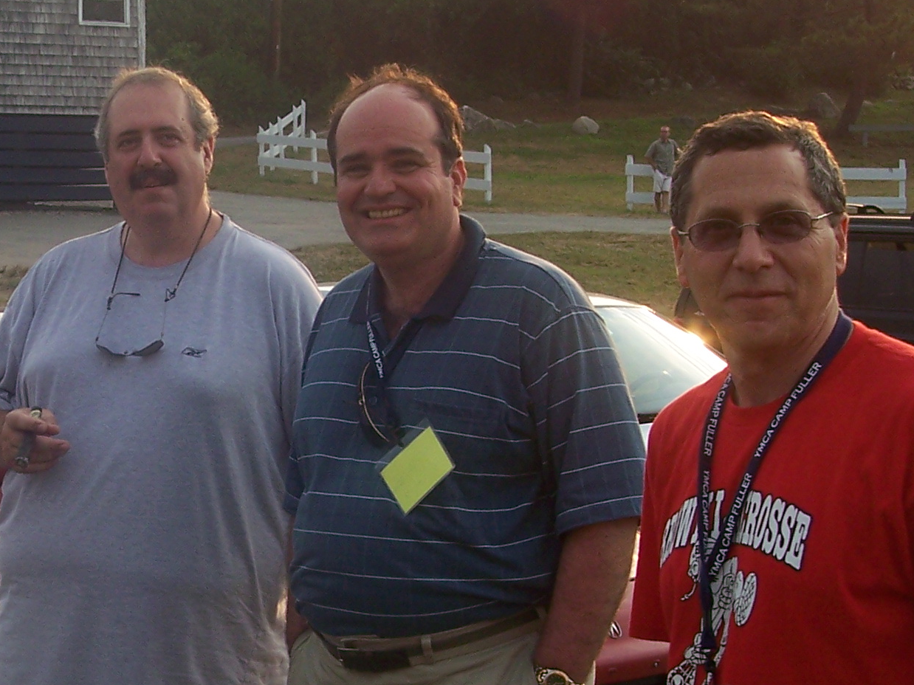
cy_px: 303
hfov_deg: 21.1
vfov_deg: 16.4
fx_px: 2376
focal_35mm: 90
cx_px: 13
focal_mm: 8
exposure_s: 1/350
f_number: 3.4
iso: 100
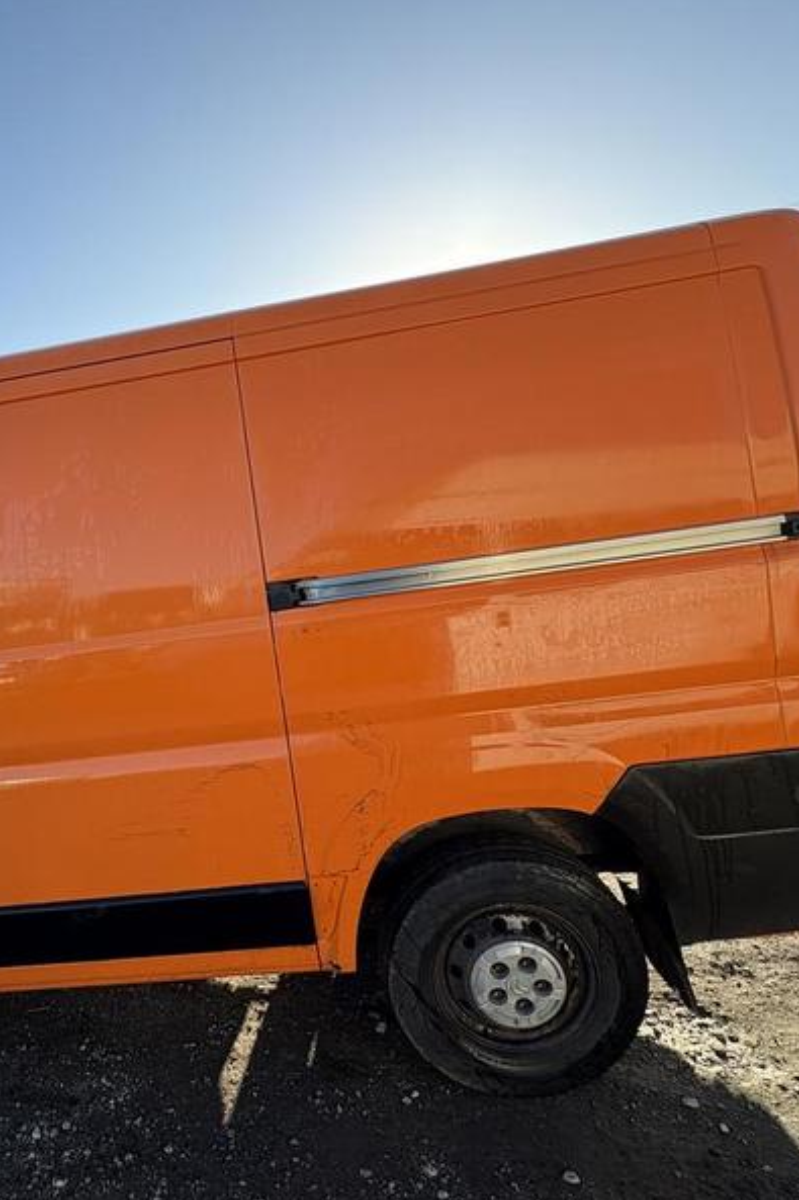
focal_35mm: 22
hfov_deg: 54.7
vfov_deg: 78.6
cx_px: 206
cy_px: 595
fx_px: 733
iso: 50
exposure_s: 1/375
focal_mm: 2.22
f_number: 2.2
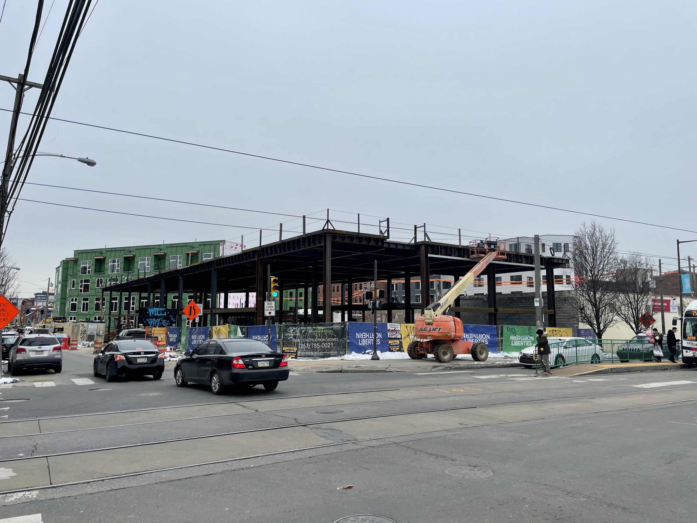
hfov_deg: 67.3
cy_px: 262
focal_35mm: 26
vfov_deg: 53.1
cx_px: 348
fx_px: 524
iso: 32
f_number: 1.6
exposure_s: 1/2959
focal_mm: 4.2
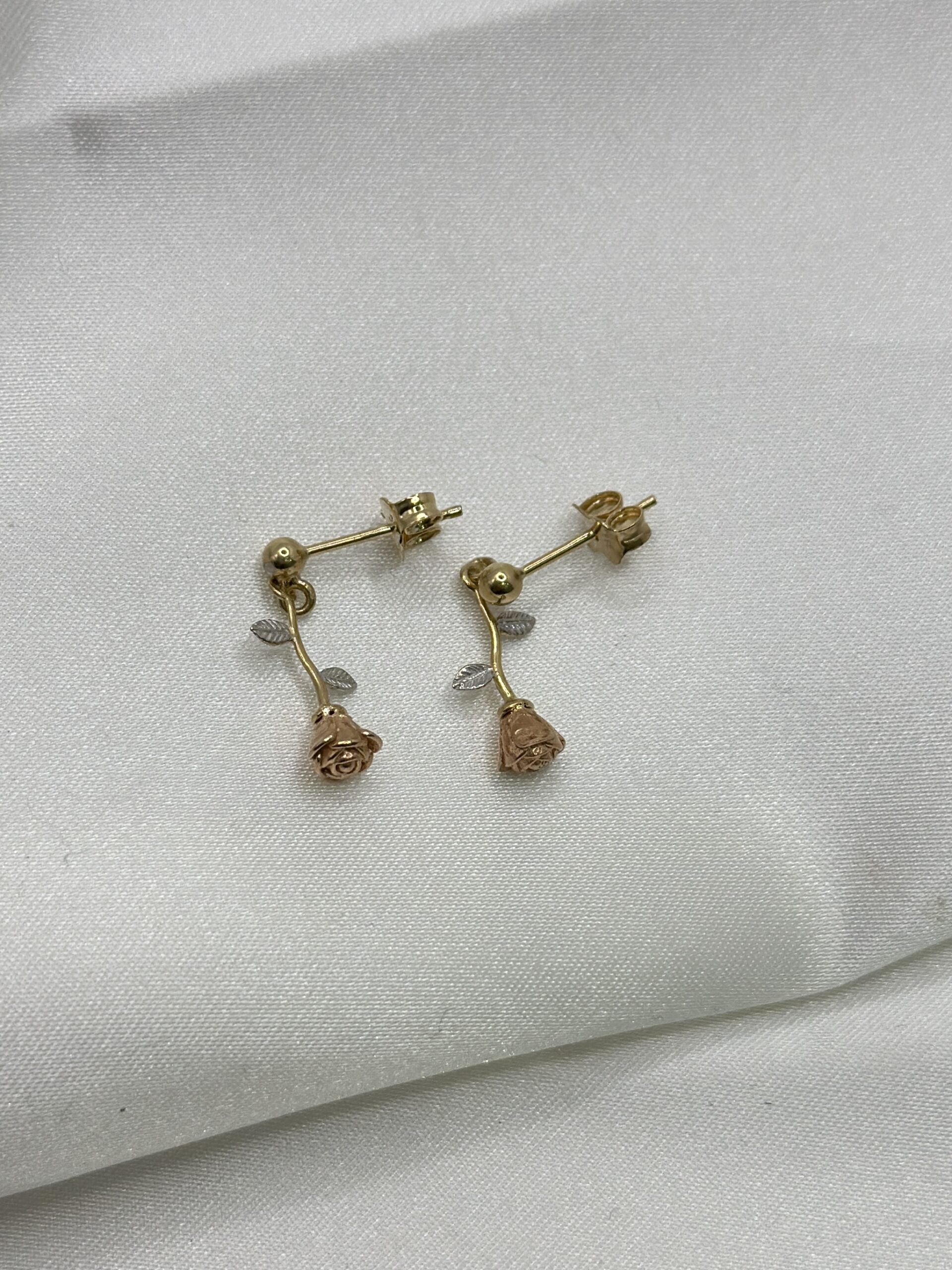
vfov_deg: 39.7
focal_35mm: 48
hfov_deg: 30.3
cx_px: 476
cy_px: 635
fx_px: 1760
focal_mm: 6.86
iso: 80
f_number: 1.78
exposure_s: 1/1916
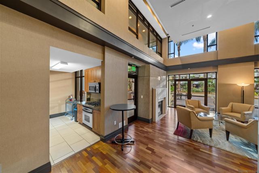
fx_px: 86
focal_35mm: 12
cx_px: 130
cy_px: 86
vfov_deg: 90.0
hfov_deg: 112.6
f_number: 6.3
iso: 125
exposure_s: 2.5
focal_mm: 12
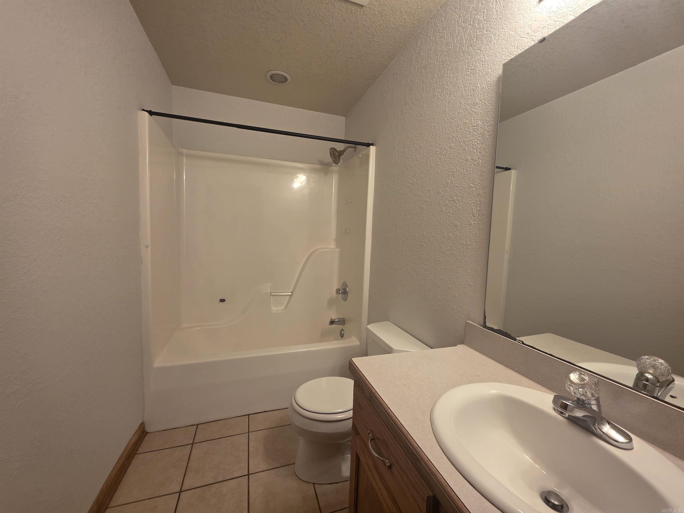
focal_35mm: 13
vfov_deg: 89.9
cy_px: 256
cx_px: 342
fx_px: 257
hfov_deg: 106.2
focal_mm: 2.2
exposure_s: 1/120
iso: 125
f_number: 1.9
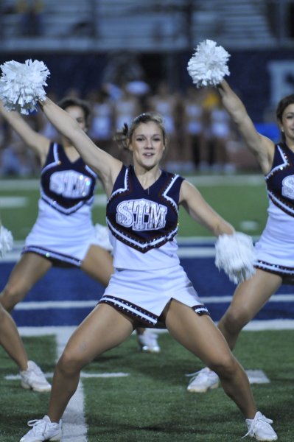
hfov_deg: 4.6
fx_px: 3681
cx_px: 147
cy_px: 221
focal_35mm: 300
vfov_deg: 6.9
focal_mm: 200
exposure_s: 1/250
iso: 1600
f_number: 2.8
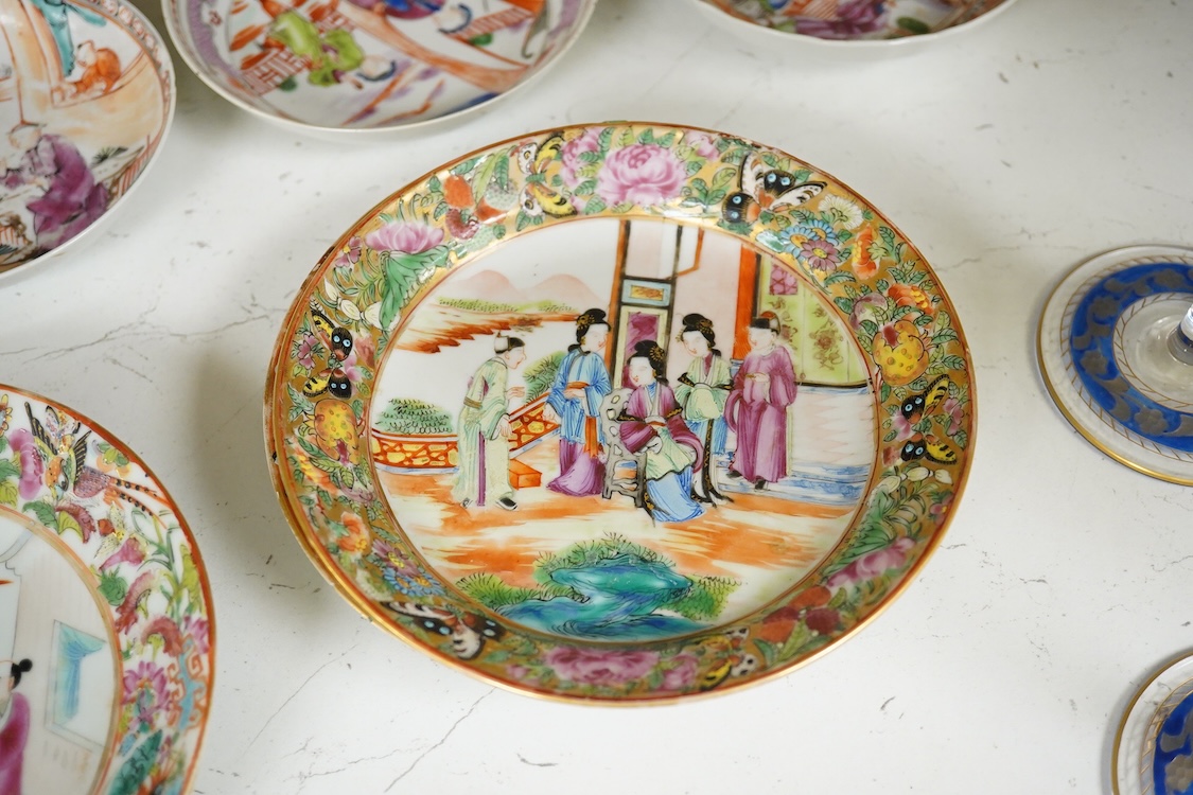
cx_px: 596
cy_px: 398
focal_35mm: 45
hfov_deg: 43.6
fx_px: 1491
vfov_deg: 29.9
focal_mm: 30
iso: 2500
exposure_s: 1/160
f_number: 6.3
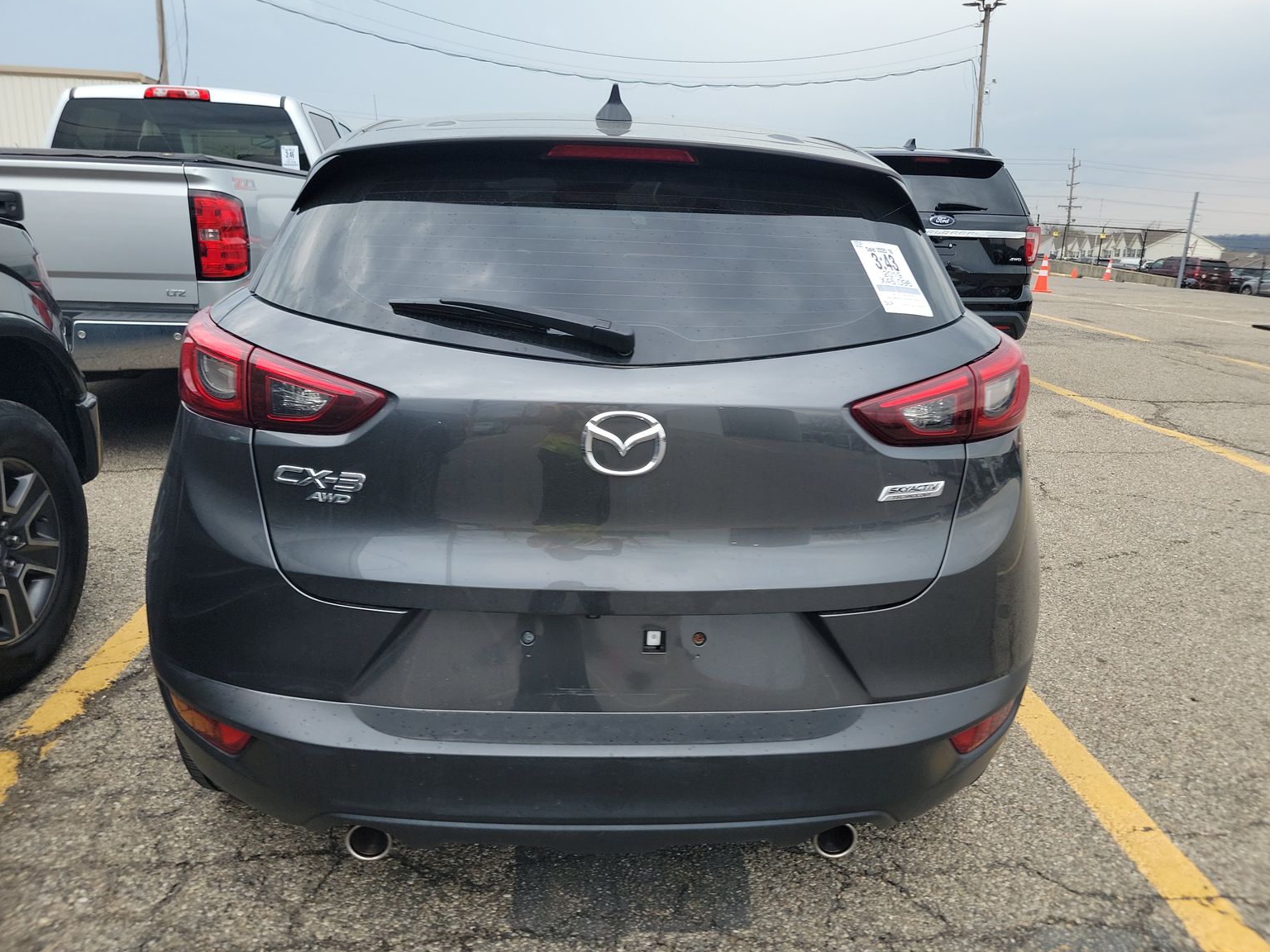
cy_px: 478
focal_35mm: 25
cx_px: 637
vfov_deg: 54.9
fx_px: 917
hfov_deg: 69.4
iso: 53
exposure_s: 1/119
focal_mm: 6.7
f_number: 1.8
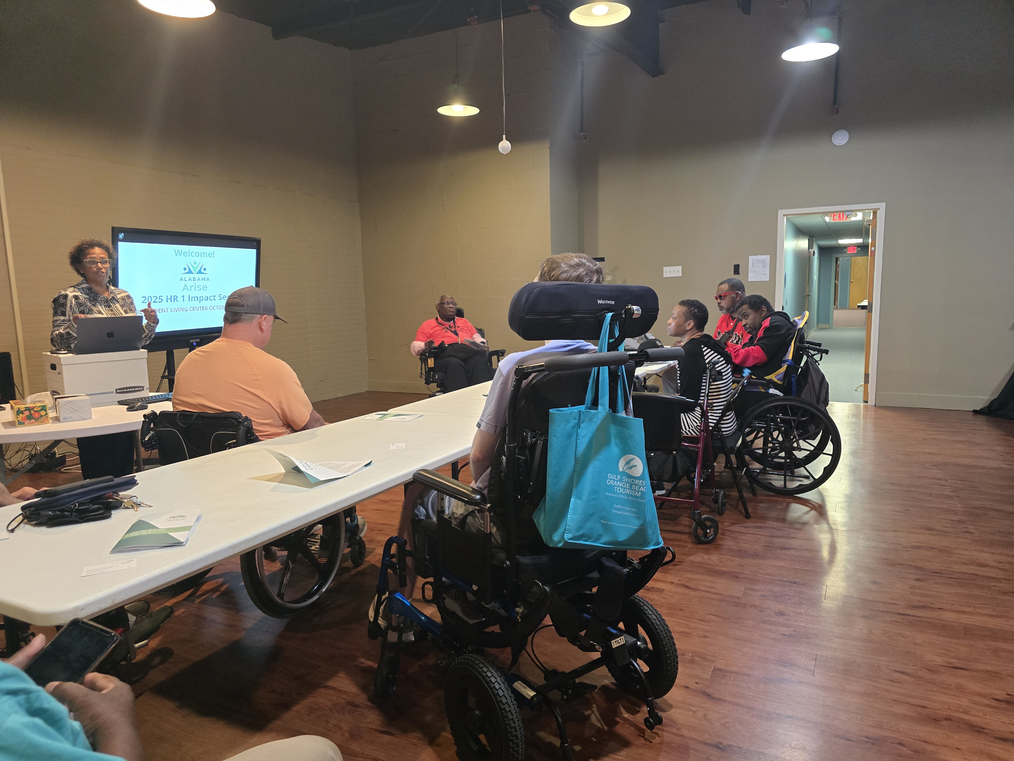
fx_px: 674
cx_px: 507
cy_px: 380
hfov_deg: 73.9
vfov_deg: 58.9
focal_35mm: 23
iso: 800
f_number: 1.7
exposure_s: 1/120
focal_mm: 6.3
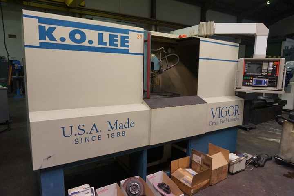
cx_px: 147
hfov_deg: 73.7
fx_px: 196
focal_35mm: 24
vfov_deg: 53.1
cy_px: 98
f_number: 4
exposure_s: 1/160
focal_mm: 16
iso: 1000
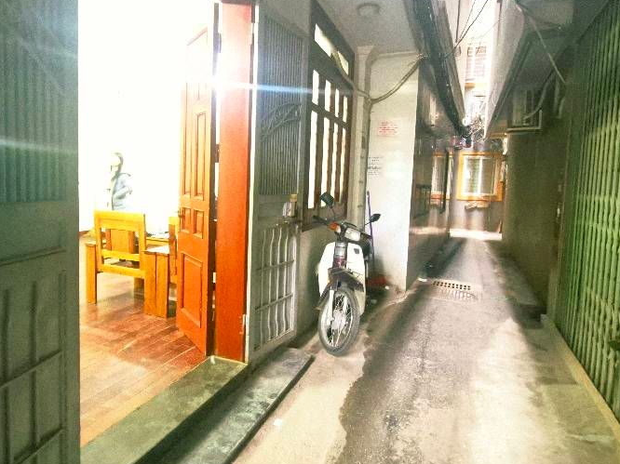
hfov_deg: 81.6
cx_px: 282
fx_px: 358
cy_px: 217
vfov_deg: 65.9
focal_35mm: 20
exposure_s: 1/25
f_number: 2.2
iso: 3200
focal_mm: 2.2
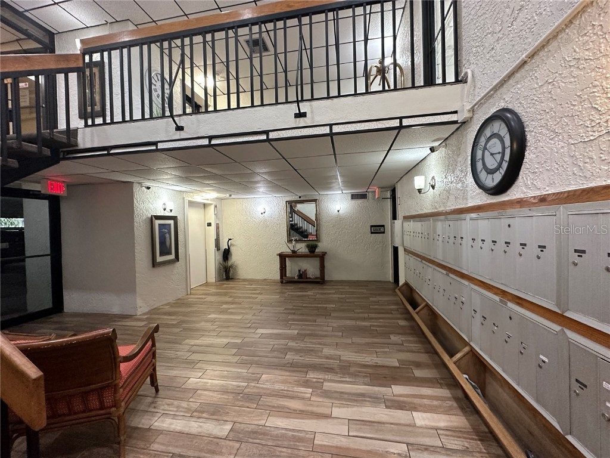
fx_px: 247
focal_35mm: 14
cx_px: 305
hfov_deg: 102.1
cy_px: 229
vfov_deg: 85.7
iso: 400
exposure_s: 1/60
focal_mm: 2.22
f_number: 2.2
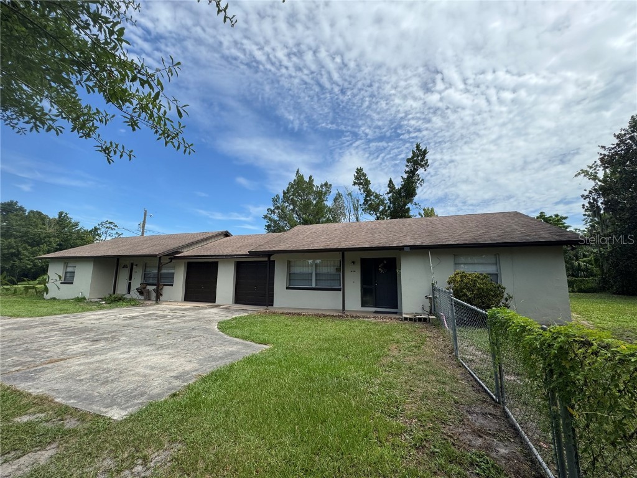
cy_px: 239
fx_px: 258
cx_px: 318
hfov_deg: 102.1
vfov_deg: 85.7
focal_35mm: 14
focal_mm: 2.22
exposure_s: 1/1449
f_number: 2.2
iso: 50
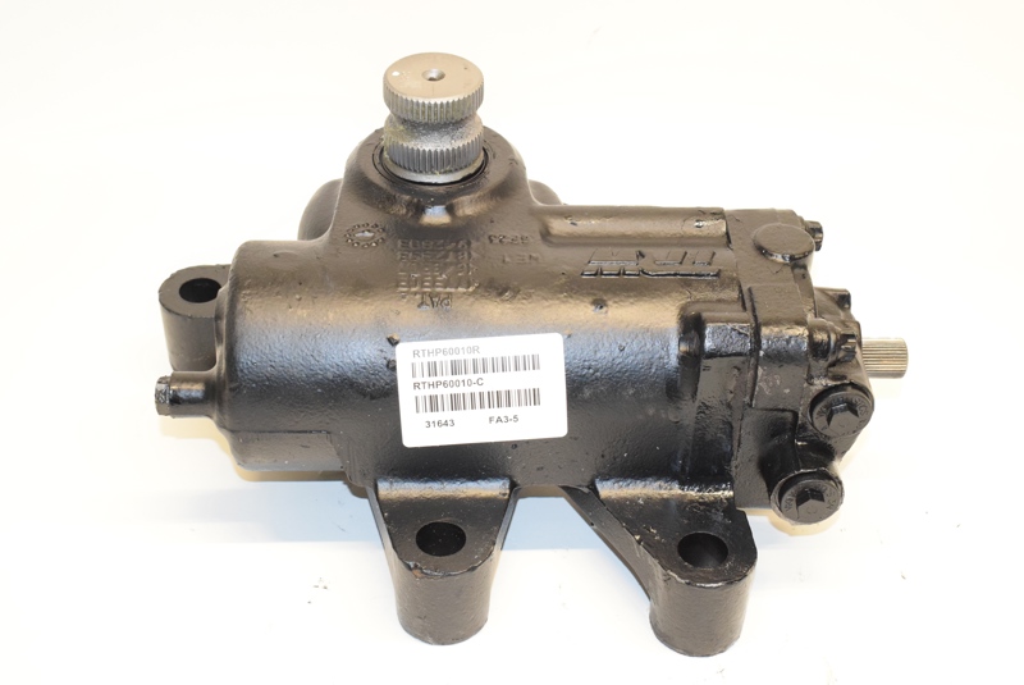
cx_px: 512
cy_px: 342
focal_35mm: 57
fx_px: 1623
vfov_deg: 23.8
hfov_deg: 35.0
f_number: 9
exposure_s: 1/200
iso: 3200
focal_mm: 38
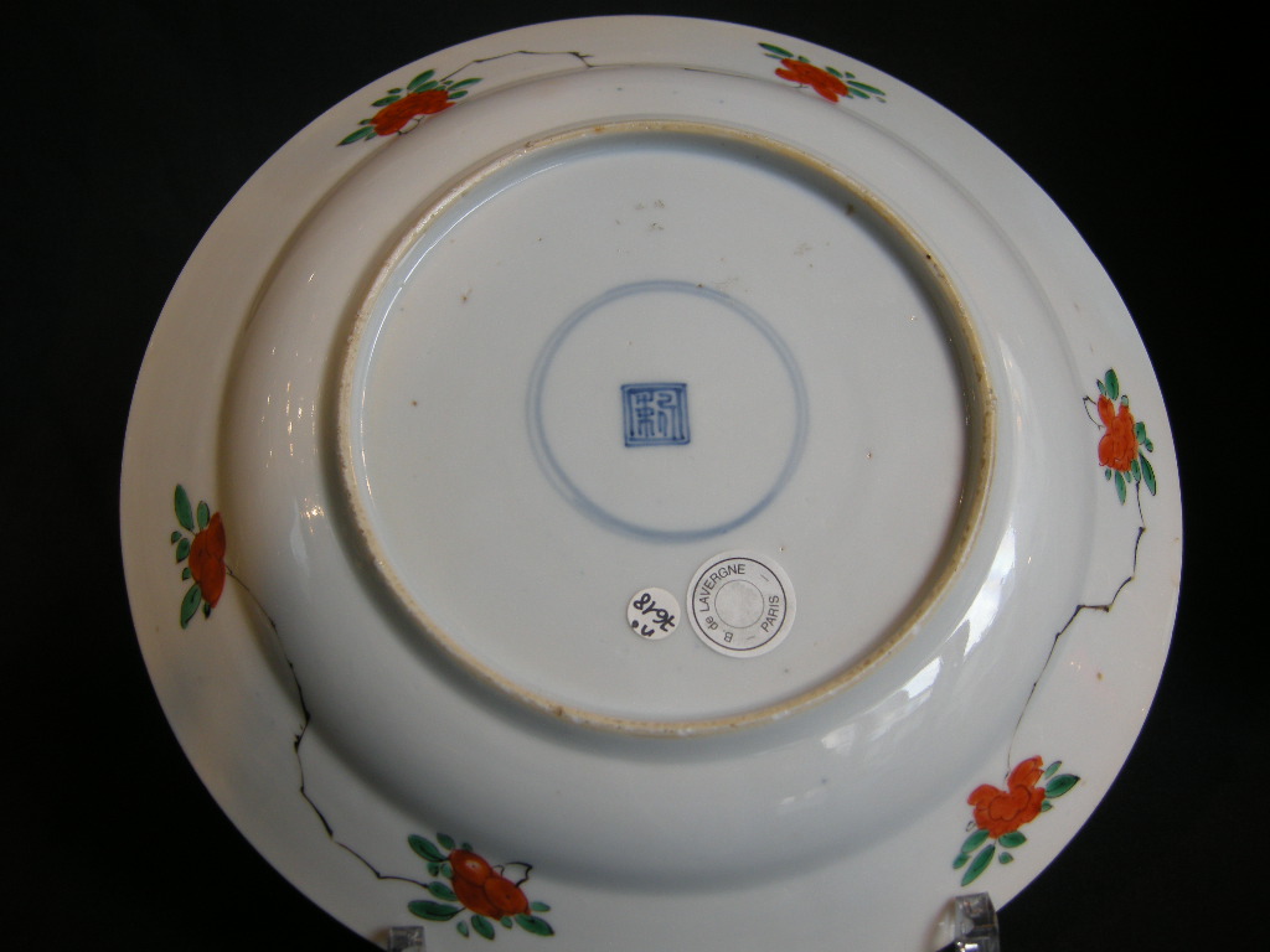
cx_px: 635
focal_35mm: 35
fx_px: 1284
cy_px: 476
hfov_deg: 52.6
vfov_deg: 40.7
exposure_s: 1/60
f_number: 2.7
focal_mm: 7.5
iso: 76
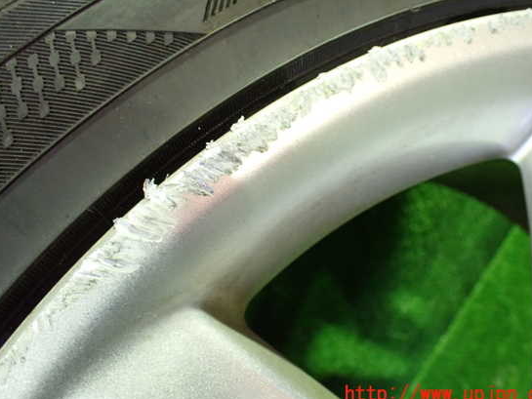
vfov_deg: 42.9
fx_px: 507
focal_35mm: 33
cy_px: 187
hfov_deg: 55.3
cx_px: 272
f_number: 2.3
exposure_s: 1/30
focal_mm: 5.4
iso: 800
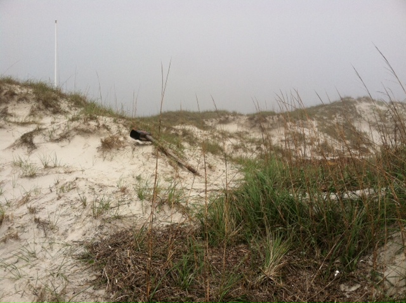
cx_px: 203
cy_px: 152
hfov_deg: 52.7
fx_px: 410
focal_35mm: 35
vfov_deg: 40.6
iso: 80
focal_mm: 3.85
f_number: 2.8
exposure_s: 1/3000
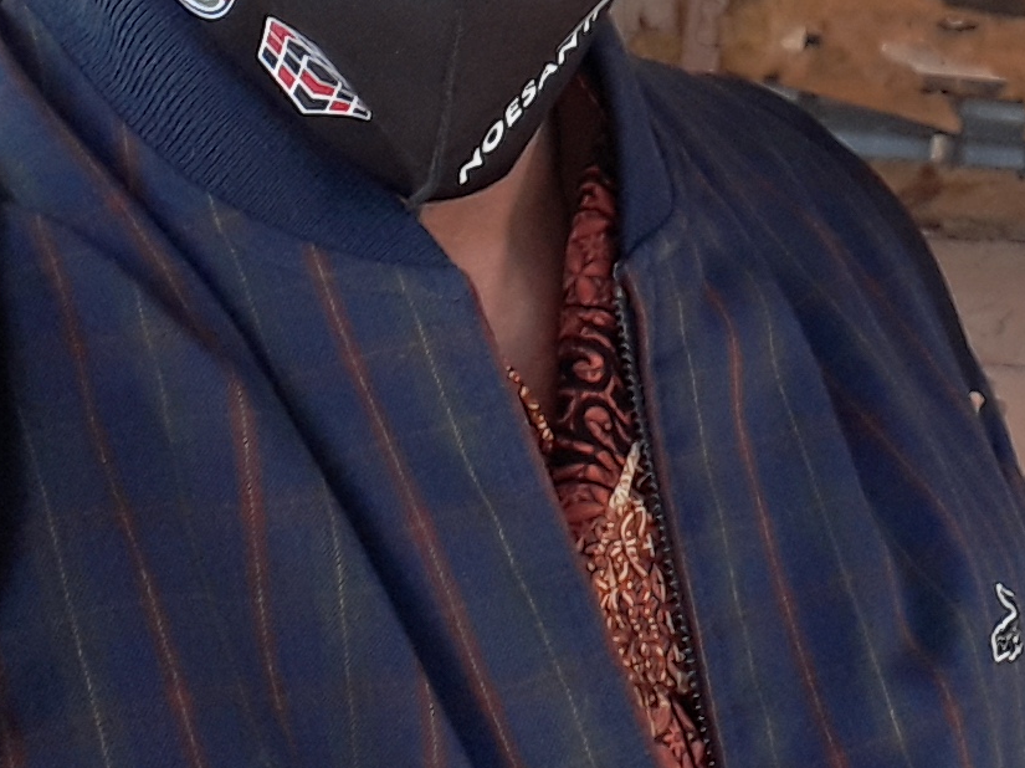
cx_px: 1037
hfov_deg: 20.0
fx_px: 2812
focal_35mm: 95
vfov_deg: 14.2
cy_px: -497
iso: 40
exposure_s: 1/141
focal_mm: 2.53
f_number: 1.9
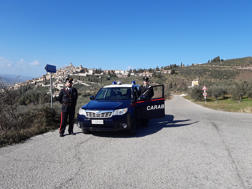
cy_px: 94
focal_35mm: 26
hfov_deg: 67.3
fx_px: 189
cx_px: 126
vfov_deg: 53.1
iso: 40
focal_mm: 3.92
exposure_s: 1/1783
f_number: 1.7
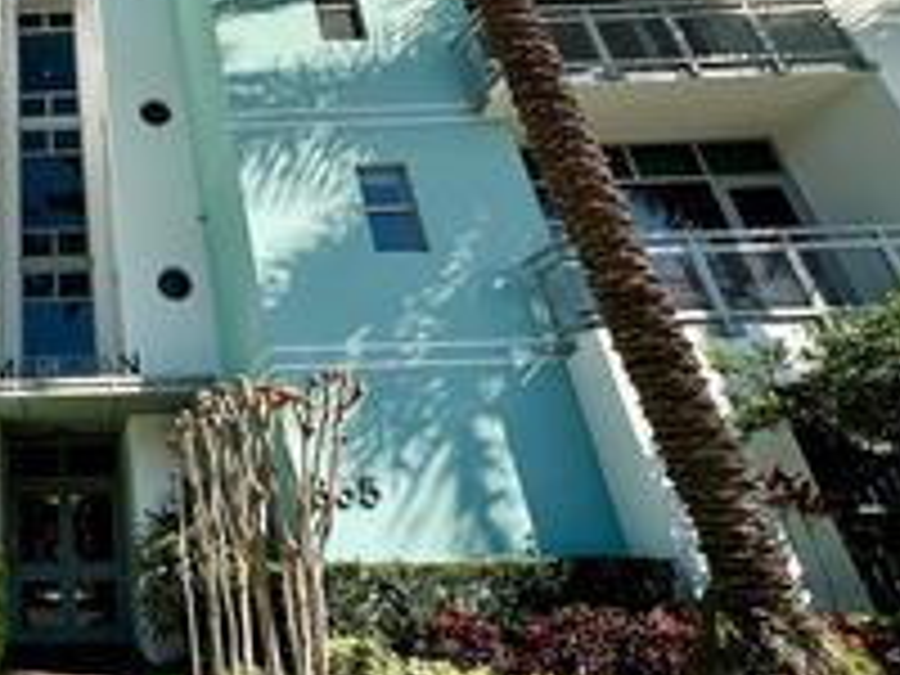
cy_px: 243
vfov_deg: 49.1
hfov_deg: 52.1
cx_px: 22
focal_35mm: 28
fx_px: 728
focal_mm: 2.22
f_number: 2.2
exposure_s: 1/1825
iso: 50
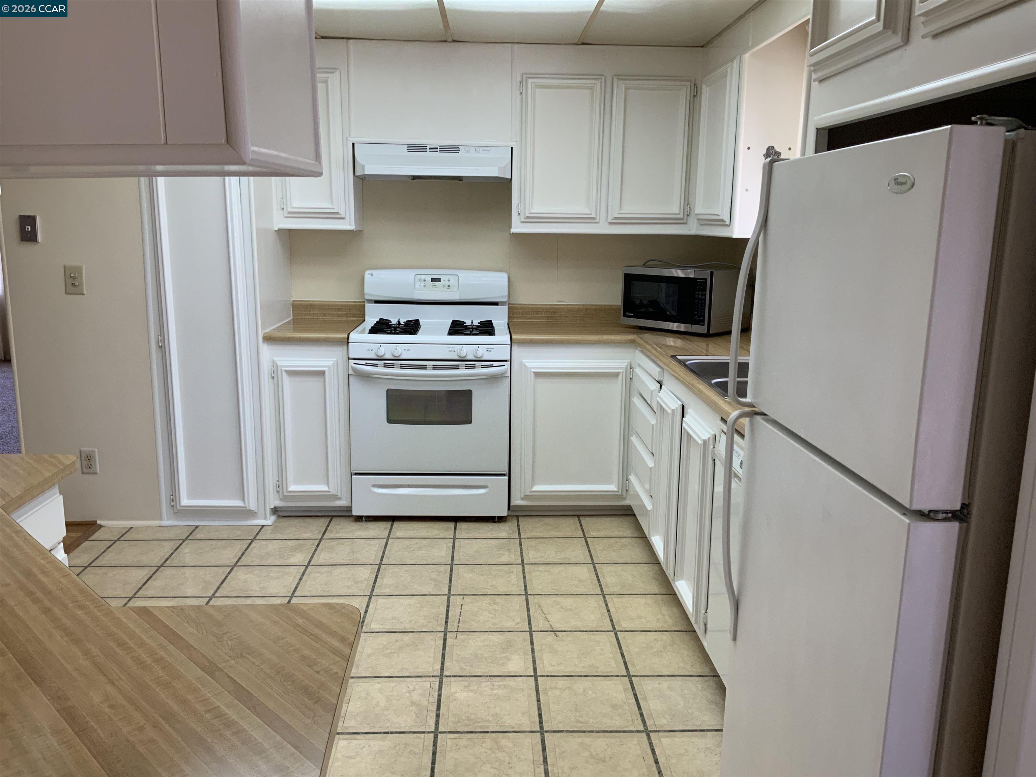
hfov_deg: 61.7
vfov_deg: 48.2
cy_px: 388
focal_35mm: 29
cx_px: 518
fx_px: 868
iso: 64
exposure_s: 1/120
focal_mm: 3
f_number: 1.8
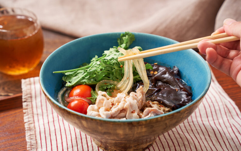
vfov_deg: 11.5
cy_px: 74
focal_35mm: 114
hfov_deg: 18.3
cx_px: 119
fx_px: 749
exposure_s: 1/125
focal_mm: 108
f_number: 6.3
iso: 160
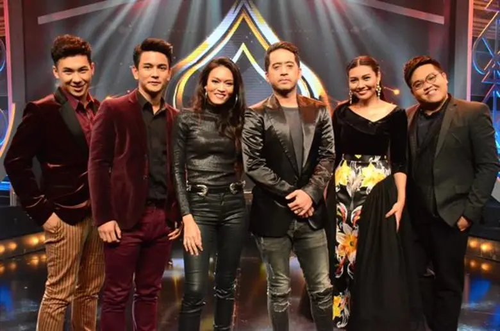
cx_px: 250
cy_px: 166
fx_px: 540
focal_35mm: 39
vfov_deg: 34.0
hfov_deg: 49.7
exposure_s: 1/800
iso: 6400
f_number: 3.8
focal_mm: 26
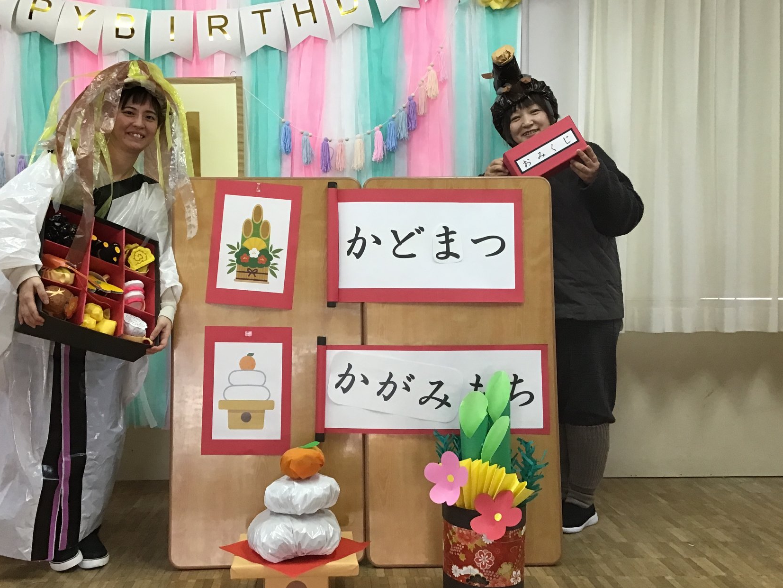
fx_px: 814
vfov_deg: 39.7
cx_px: 347
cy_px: 281
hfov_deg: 51.2
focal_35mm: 36
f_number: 2.4
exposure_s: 1/33
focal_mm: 3.3
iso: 50
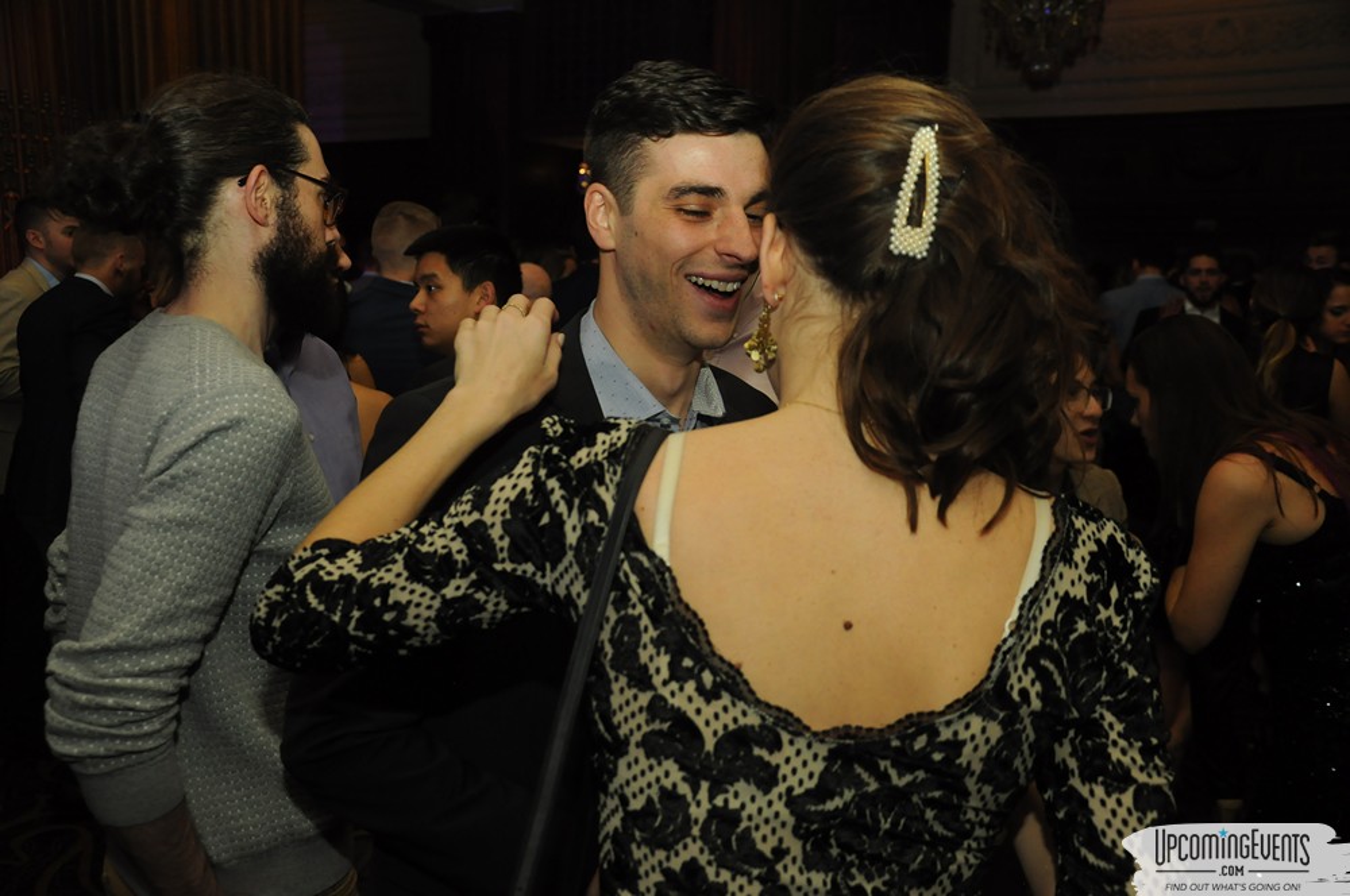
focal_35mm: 36
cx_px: 675
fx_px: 1348
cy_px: 448
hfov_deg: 53.2
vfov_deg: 36.8
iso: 800
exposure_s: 1/60
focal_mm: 24
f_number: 4.5
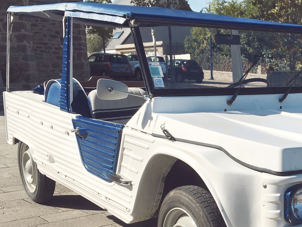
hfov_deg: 37.2
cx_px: 229
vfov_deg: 28.7
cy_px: 169
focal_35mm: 50
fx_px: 436
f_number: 2.2
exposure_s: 1/2331
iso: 25
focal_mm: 4.15
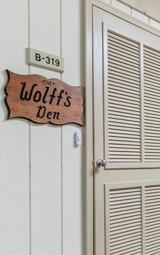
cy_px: 163
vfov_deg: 52.1
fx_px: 258
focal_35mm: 37
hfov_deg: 33.6
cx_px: 123
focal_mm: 10
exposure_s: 1/4
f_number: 4.5
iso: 100
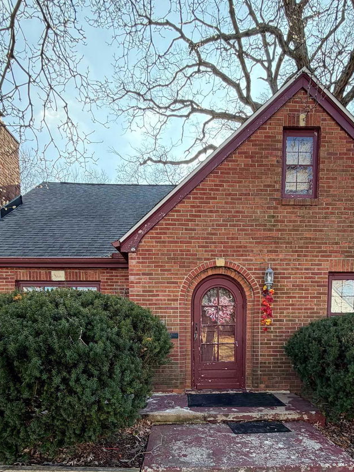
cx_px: 194
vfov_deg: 68.1
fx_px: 314
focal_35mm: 23
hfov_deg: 58.8
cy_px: 366
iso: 50
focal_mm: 2.22
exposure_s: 1/164
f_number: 2.2
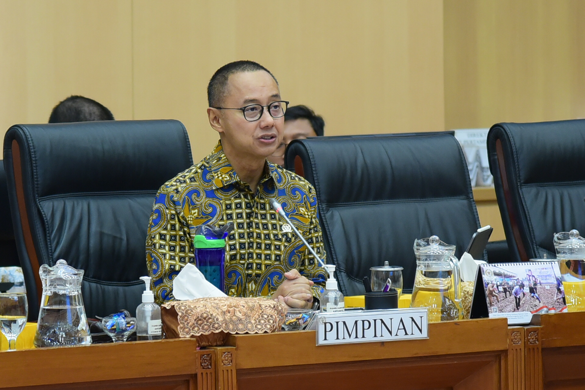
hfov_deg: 17.1
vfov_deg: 11.4
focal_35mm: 120
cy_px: 195
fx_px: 1950
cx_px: 292
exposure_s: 1/160
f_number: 4
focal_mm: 120
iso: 2000
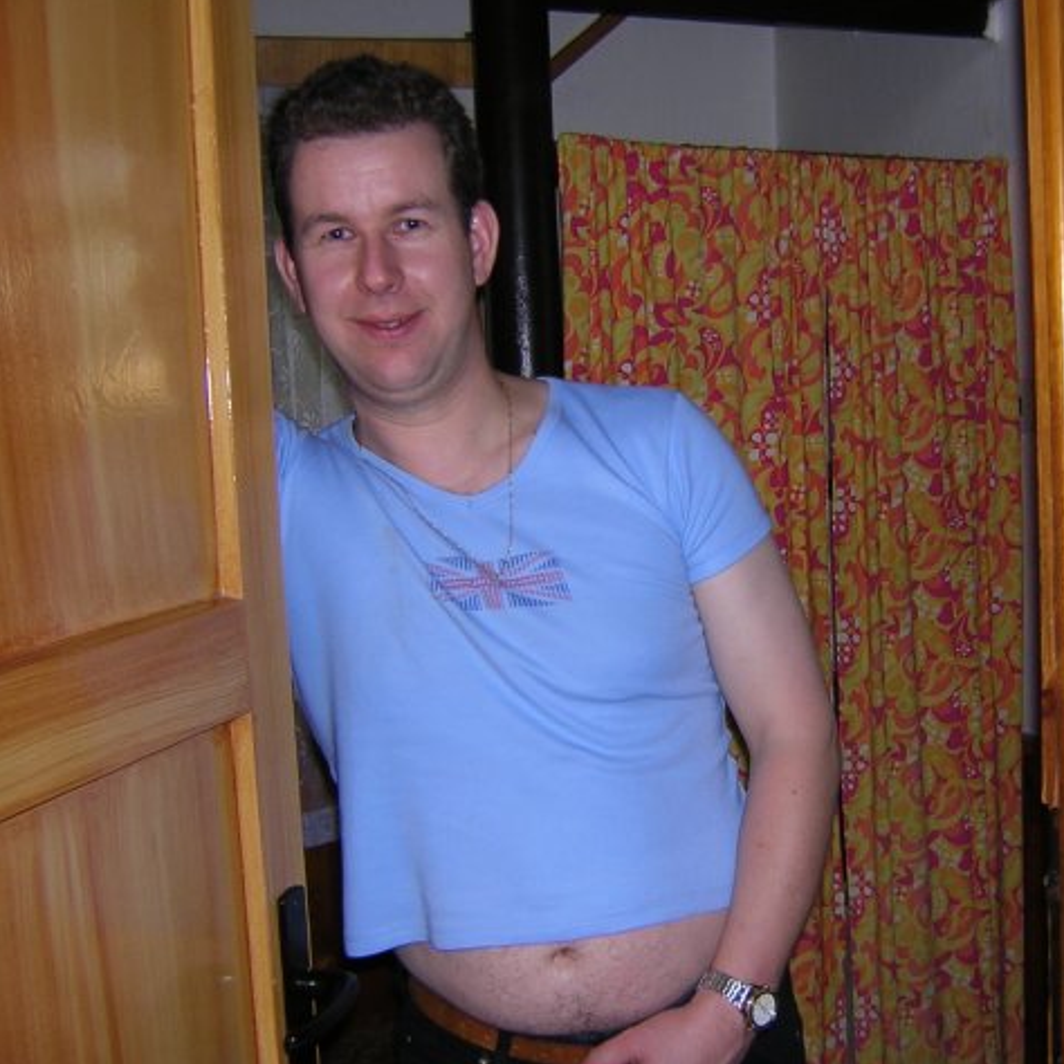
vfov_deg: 39.2
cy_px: 528
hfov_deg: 38.7
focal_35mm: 43
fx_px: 1495
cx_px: 716
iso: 100
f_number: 2.6
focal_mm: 4.7
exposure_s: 1/60.1
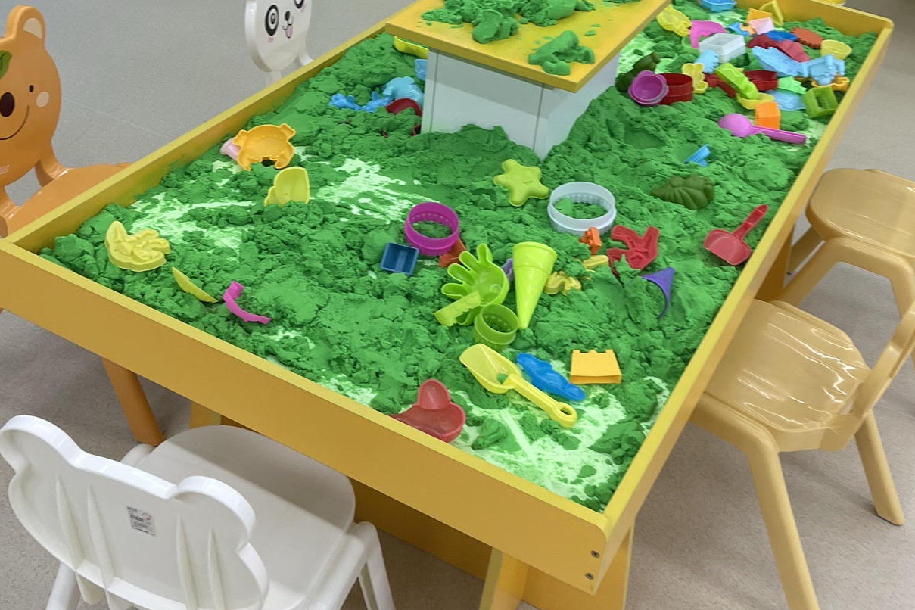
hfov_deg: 45.4
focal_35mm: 43
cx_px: 491
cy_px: 175
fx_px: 1093
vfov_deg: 30.8
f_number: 1.6
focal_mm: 5.1
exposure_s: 1/100
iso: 100
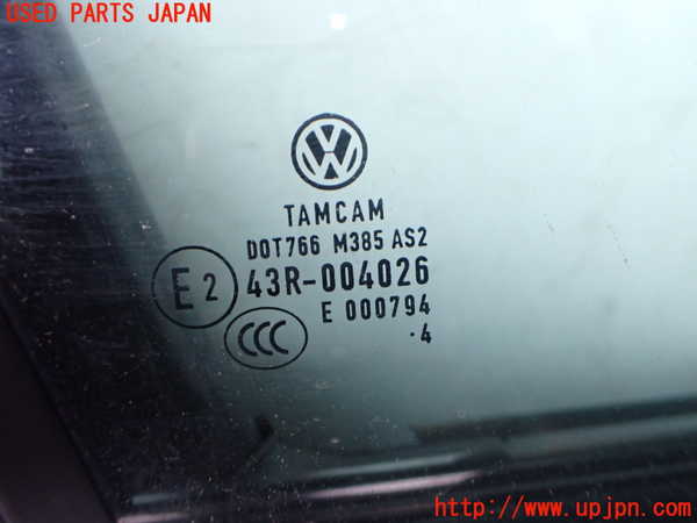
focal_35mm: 30
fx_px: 604
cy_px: 262
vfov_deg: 46.8
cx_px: 348
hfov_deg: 60.0
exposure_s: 1/125
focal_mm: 5.4
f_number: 2.3
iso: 400
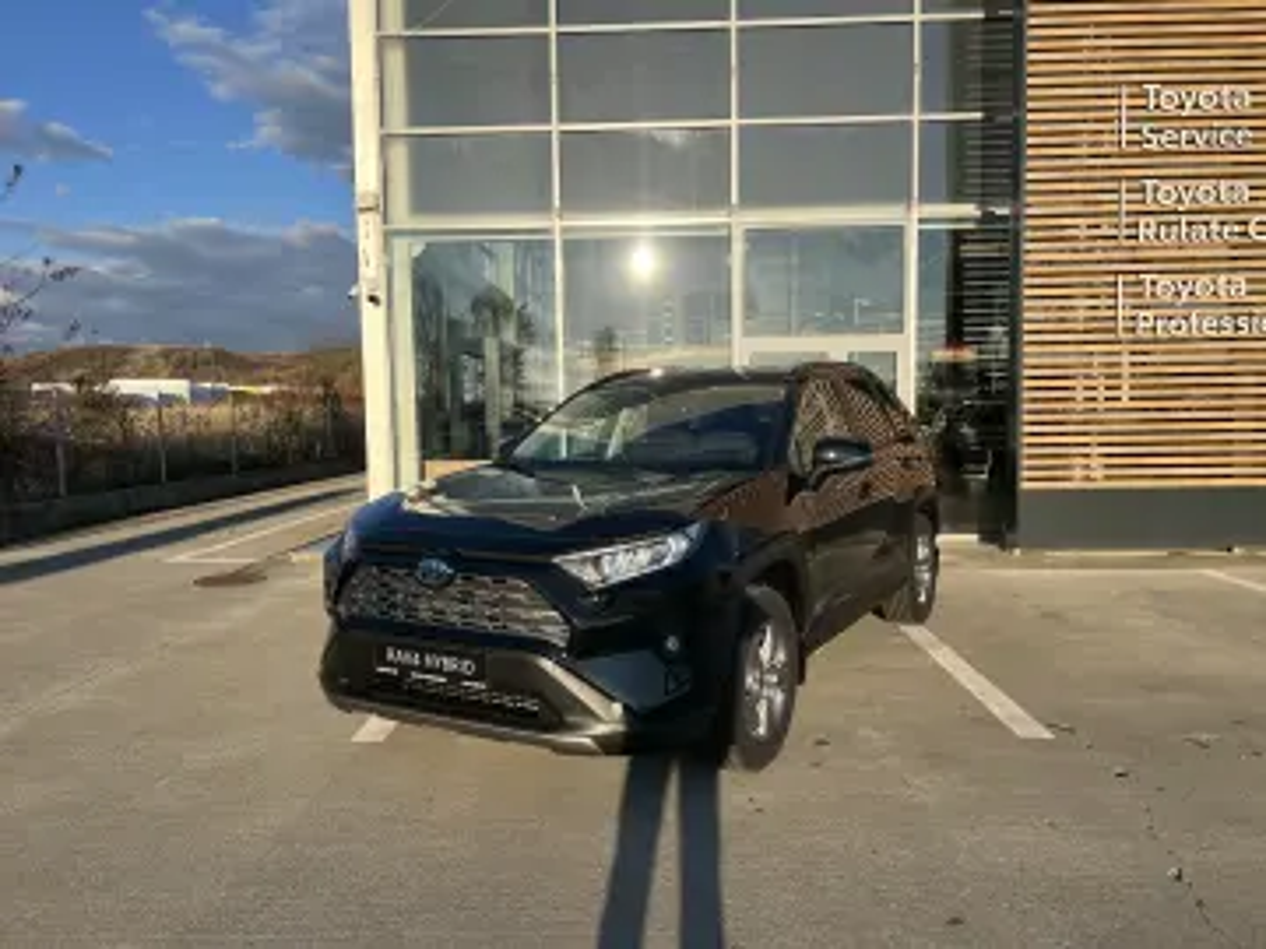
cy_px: 474
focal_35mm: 26
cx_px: 633
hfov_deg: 67.3
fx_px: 951
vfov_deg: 53.1
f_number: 1.5
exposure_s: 1/3257
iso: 50
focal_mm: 5.7
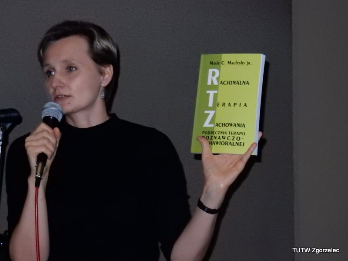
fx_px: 1649
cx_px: 174
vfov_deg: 9.1
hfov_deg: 12.0
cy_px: 130
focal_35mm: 164
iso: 1600
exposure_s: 1/30
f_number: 6
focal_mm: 29.2
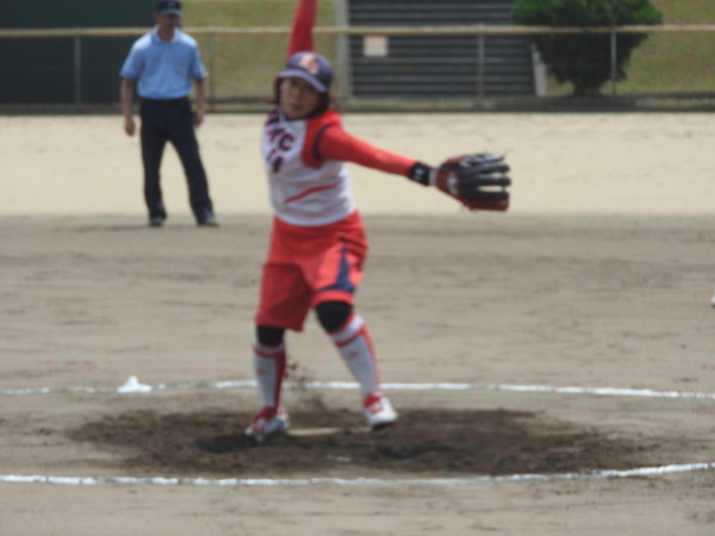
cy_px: 268
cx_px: 358
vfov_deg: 5.9
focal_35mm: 250
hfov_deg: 7.9
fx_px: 5164
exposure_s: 1/500
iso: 100
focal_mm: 44.8
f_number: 5.5
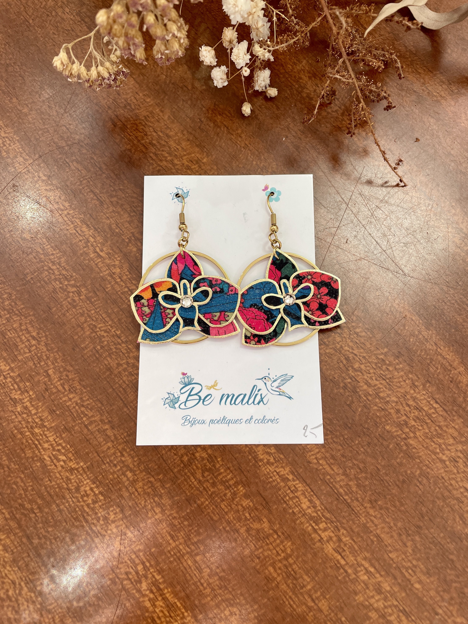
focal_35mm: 26
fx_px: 469
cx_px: 234
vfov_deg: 67.3
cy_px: 312
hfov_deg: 53.1
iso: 64
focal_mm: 4.2
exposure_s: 1/100
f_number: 1.6
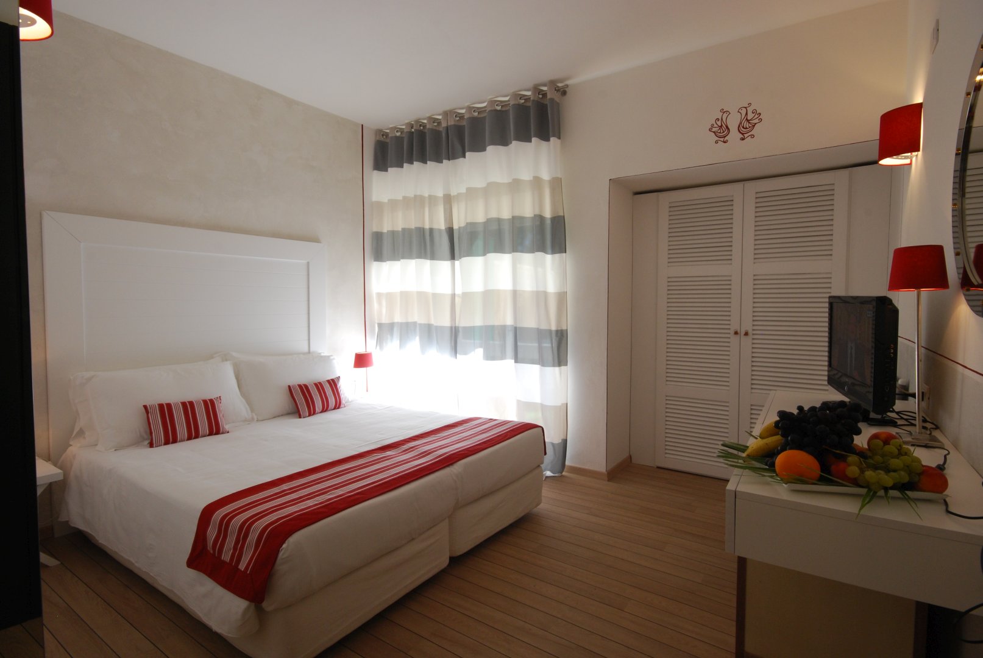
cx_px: 492
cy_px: 329
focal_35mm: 18
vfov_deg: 67.5
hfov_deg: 89.9
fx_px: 492
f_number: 13
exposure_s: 1/15
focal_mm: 12
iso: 400
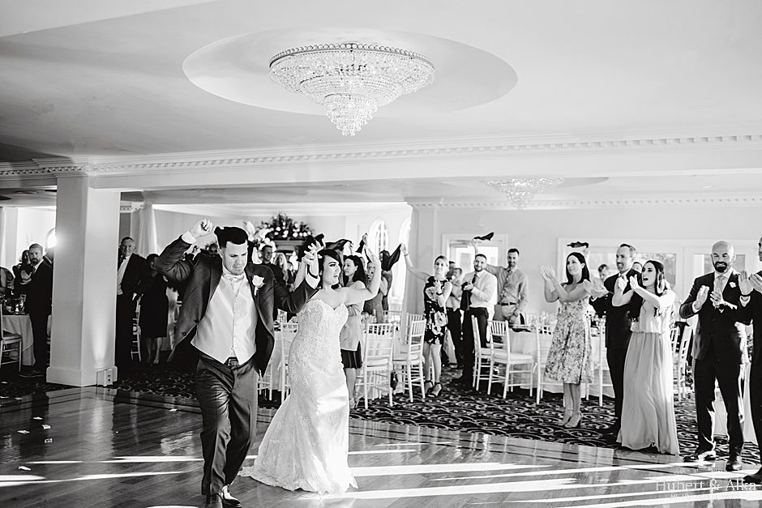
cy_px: 254
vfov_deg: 37.9
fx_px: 741
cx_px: 381
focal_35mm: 35
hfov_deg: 54.4
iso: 250
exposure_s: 1/200
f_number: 1.8
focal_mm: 35
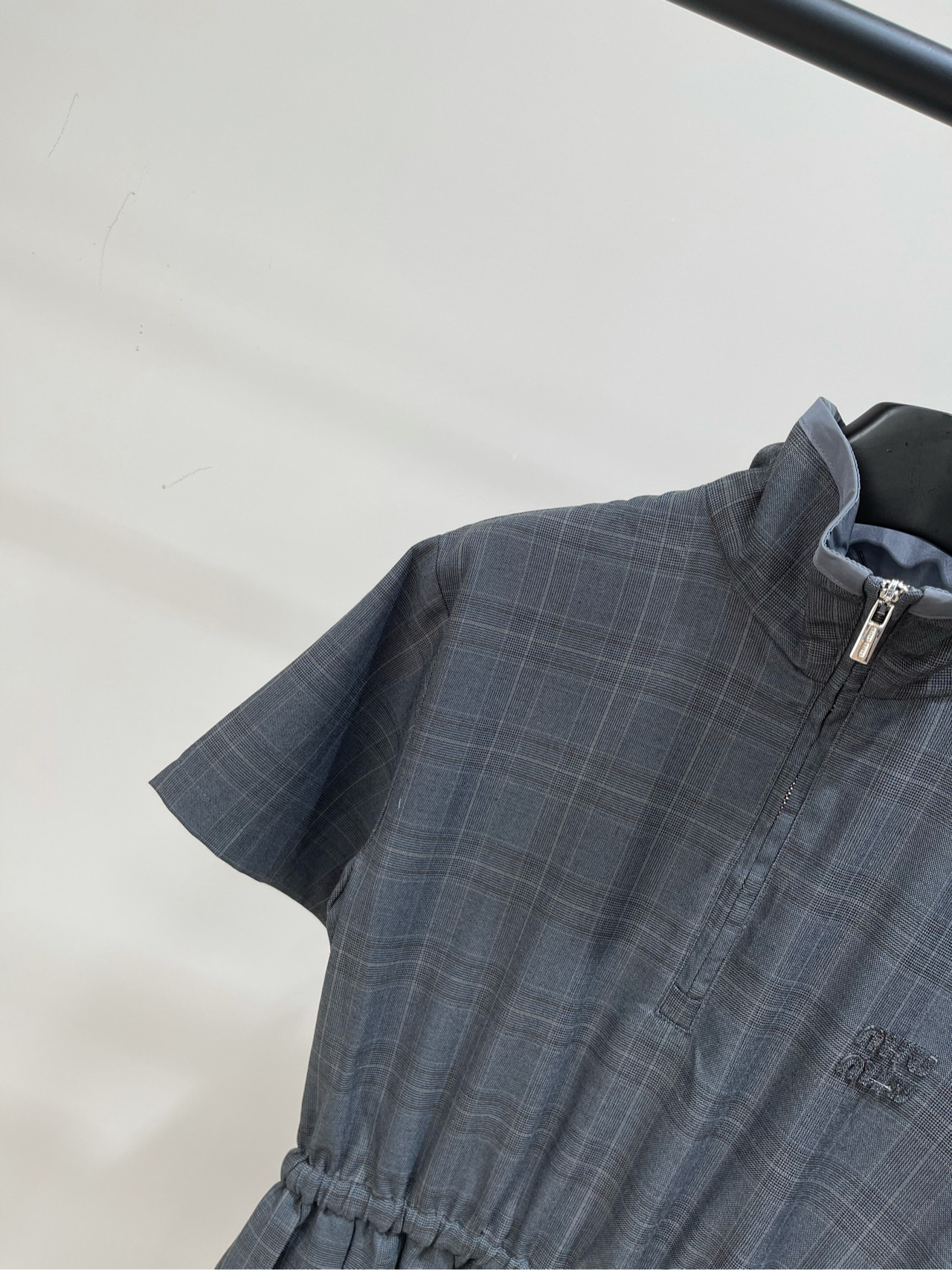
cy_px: 635
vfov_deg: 67.3
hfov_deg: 53.1
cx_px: 476
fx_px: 954
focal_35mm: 26
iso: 50
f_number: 1.6
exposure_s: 1/121
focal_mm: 5.1
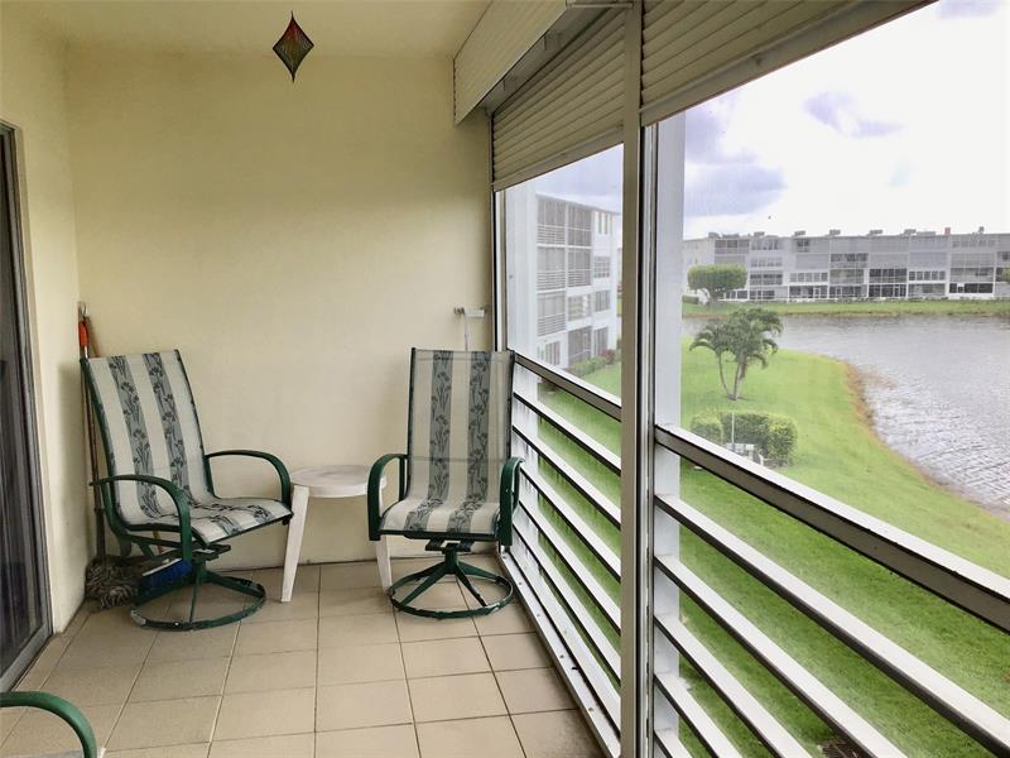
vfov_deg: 45.4
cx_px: 505
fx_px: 904
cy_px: 379
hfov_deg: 58.4
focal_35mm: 31
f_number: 2.4
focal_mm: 3.3
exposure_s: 1/401
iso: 25
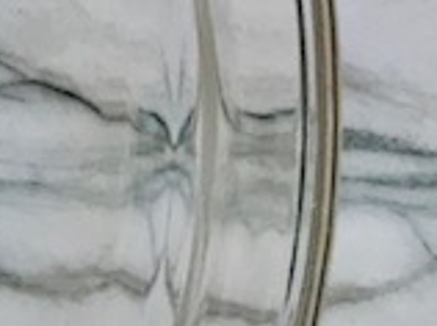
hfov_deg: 11.3
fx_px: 1790
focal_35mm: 142
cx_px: -661
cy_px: 122
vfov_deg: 10.4
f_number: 1.8
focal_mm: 3.99
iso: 40
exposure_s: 1/24
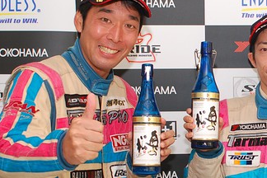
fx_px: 593
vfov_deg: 17.0
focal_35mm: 80
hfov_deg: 24.1
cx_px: 276
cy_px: 134
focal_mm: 24
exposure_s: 1/60
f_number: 4
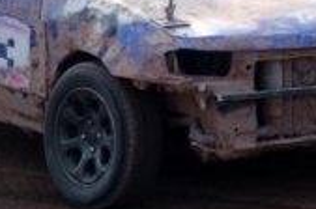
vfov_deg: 3.1
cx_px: 260
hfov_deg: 4.6
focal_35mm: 444
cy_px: -93
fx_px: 3890
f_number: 5.6
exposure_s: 1/640
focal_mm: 78
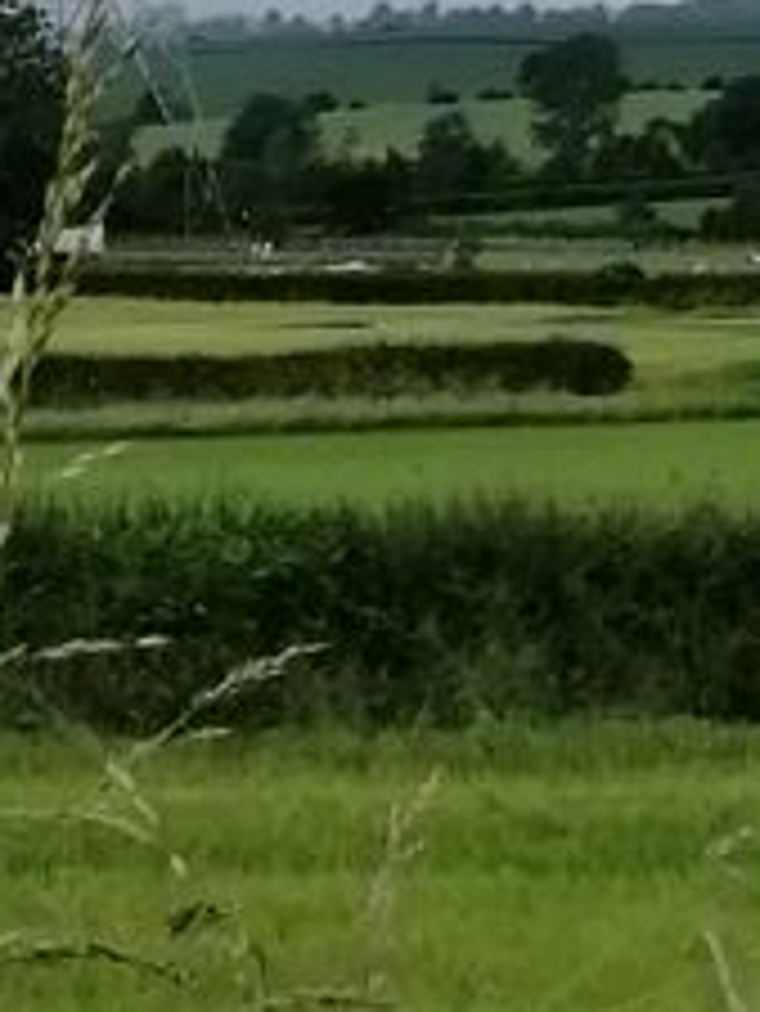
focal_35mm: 258
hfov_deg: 5.8
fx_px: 7545
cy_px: -198
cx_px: -16
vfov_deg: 7.6
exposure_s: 1/609
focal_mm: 3.6
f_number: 1.8
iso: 50
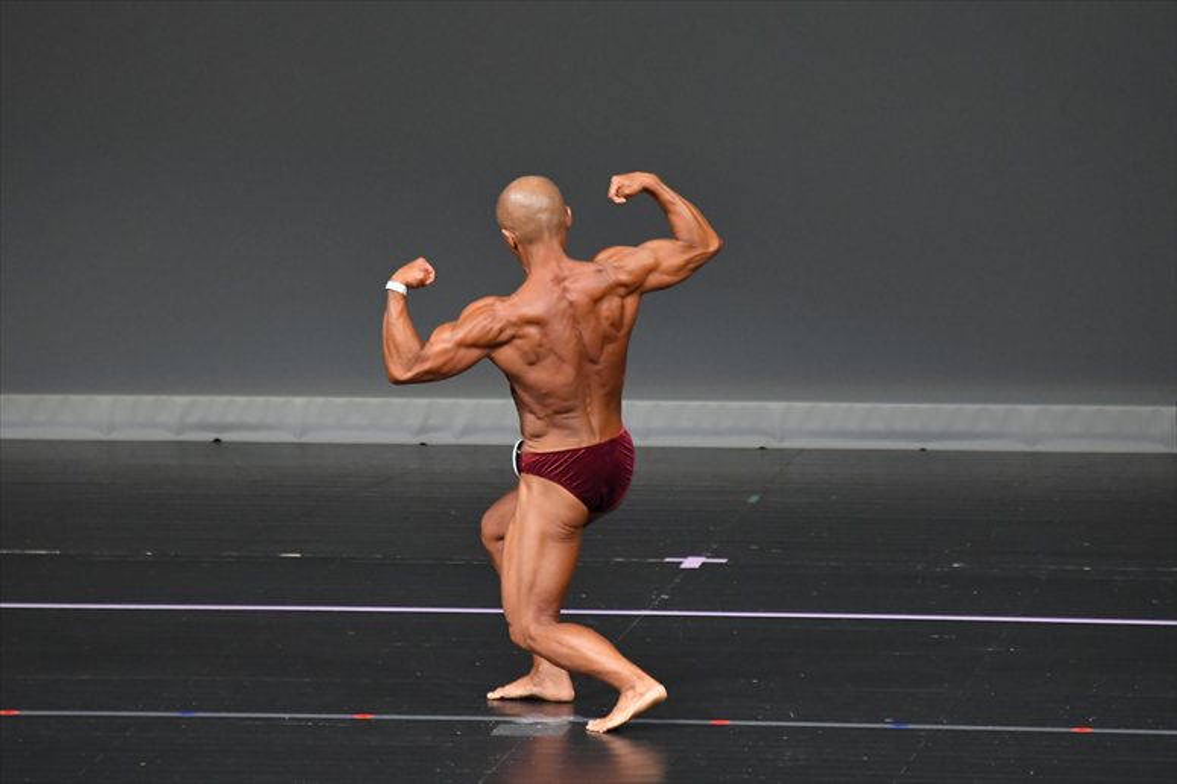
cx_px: 588
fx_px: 12255
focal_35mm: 375
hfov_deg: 5.5
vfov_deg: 3.7
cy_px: 392
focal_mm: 250
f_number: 5.6
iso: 4000
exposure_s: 1/400
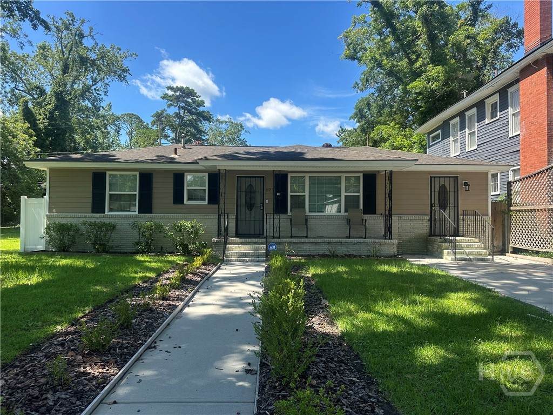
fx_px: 383
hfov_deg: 71.6
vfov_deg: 56.8
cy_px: 208
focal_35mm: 24
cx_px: 276
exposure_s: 1/1562
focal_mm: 6.86
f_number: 1.78
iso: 80
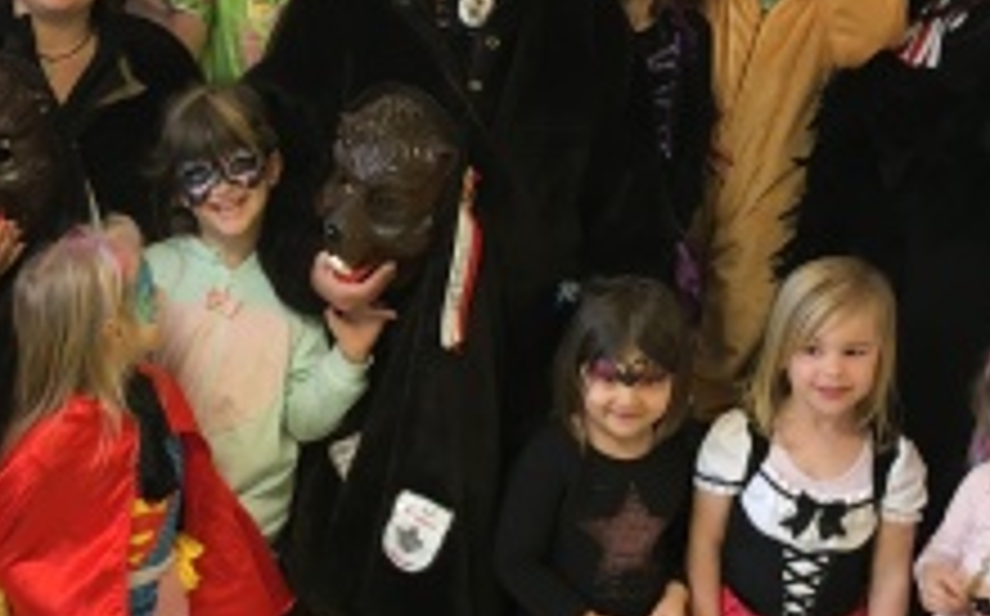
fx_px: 1887
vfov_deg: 18.6
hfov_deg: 28.4
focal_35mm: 70
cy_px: 317
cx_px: 130
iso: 80
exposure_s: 1/33
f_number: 2.2
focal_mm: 4.15
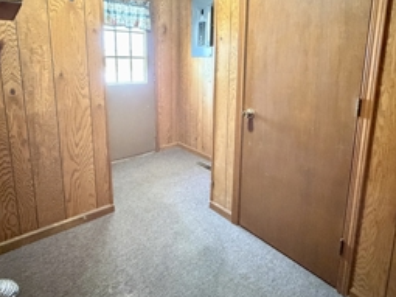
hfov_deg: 76.4
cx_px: 197
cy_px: 106
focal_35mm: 22
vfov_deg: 60.0
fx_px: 252
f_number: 2.2
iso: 1250
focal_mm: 2.22
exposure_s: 1/30
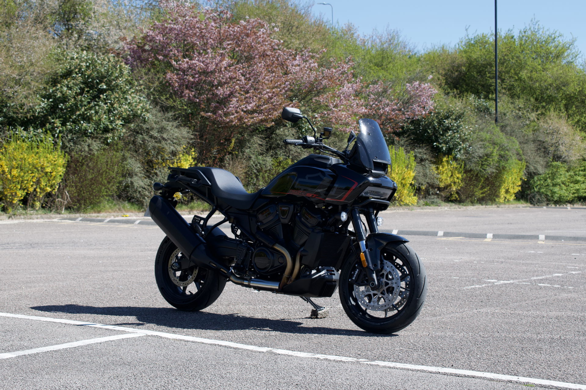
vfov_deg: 21.6
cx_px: 293
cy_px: 195
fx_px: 1025
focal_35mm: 63
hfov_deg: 31.9
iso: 200
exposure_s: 1/400
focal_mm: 42
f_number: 8
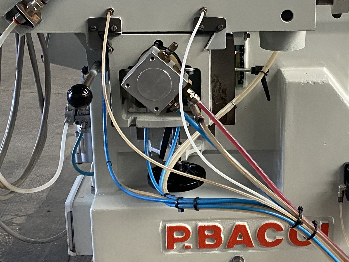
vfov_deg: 21.5
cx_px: 251
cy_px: 91
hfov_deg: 28.2
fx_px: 685
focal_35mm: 68
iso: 250
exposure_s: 1/60
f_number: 1.8
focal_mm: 4.25
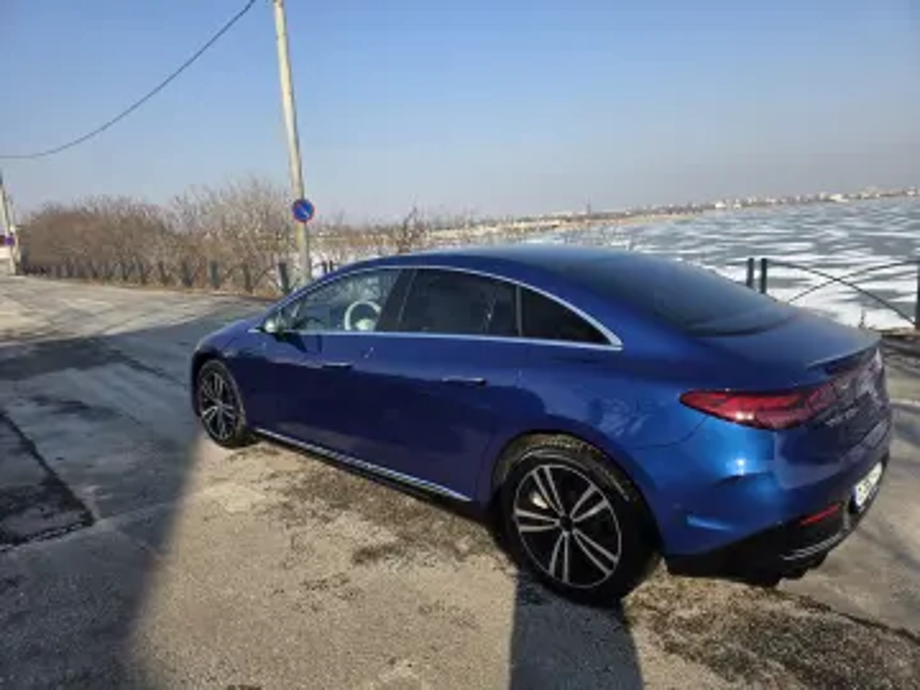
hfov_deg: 73.9
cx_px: 460
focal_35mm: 23
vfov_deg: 58.9
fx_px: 611
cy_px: 345
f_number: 1.7
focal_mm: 6.3
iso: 80
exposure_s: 1/5447
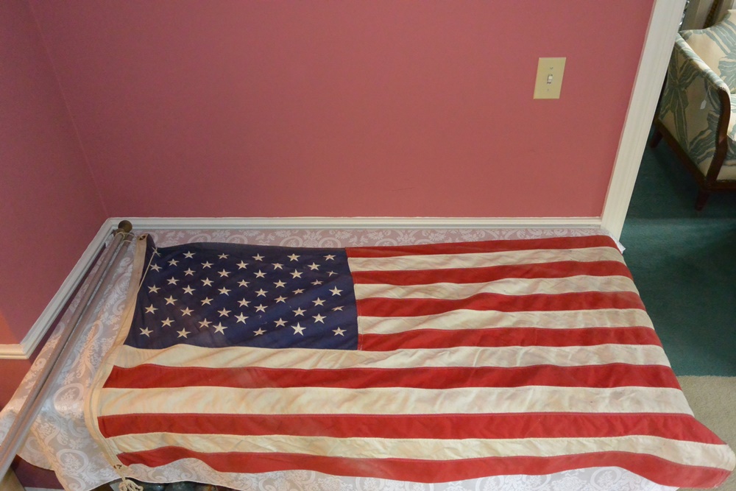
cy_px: 246
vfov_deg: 45.0
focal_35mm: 29
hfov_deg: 63.7
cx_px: 368
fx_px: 593
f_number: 3.5
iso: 1800
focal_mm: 11
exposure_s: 1/60
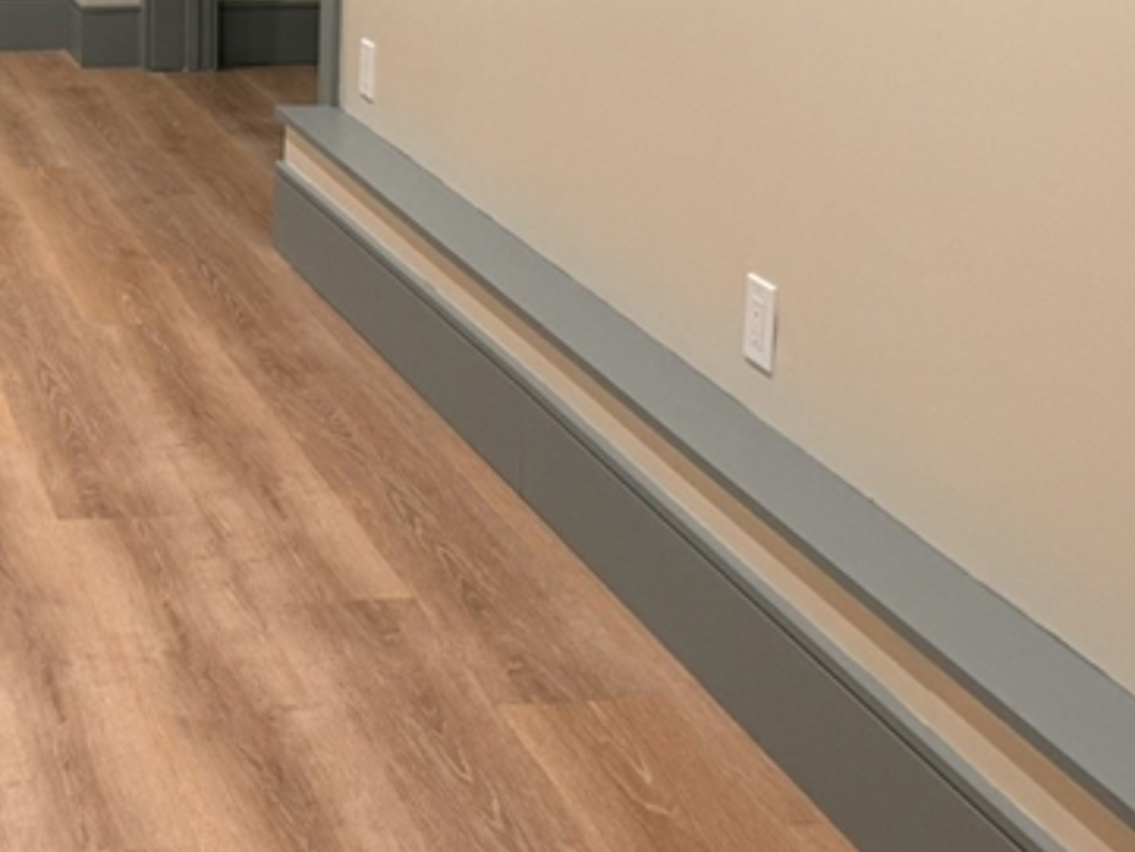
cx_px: -208
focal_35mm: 68
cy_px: -75
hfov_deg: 25.7
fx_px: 2230
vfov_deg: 20.6
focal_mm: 6.76
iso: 125
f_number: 1.78
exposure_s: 1/60
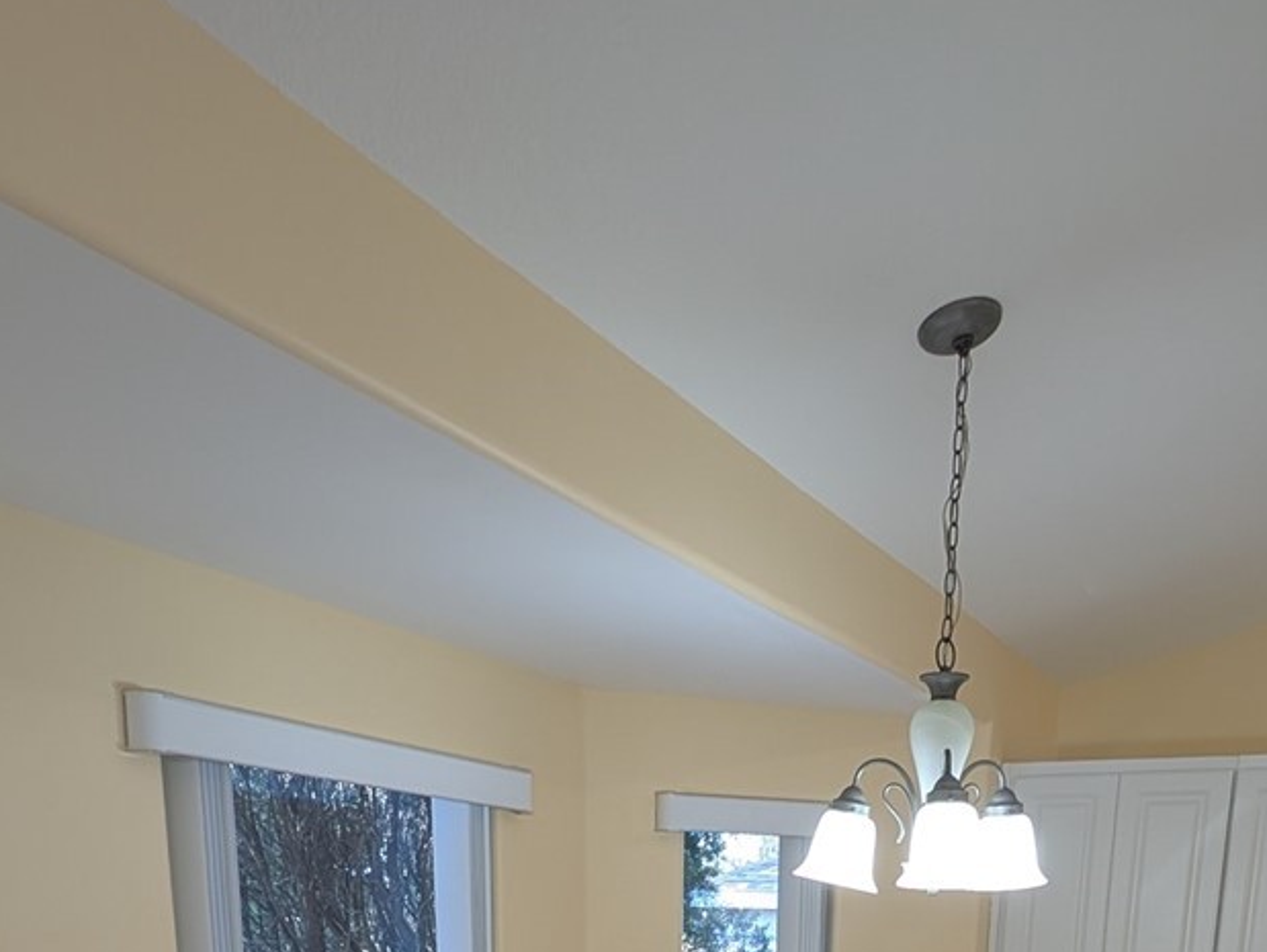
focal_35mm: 31
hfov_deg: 57.7
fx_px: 1135
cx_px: 780
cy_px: 1208
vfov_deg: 34.1
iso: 44
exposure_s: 1/30
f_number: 1.95
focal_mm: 2.23
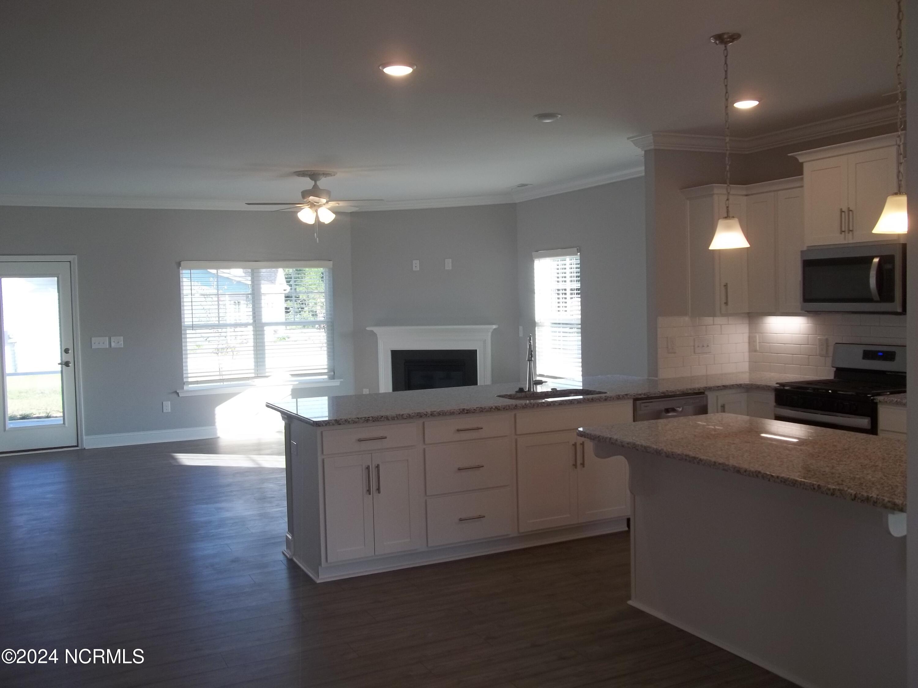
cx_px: 459
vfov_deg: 44.2
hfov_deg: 56.8
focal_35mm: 32
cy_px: 344
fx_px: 849
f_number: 2.9
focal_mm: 5.7
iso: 64
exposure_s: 1/60
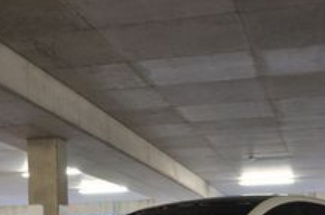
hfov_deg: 24.6
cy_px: 275
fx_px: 712
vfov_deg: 16.3
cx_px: 3
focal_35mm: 79
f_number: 4
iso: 500
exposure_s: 1/15
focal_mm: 18
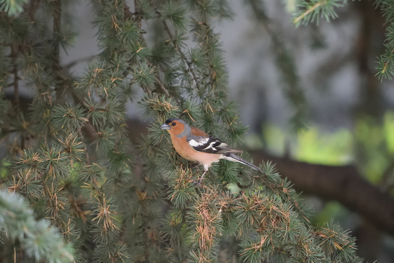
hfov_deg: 4.6
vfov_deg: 3.1
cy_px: 132
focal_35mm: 450
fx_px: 4925
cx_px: 197
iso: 4000
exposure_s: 1/500
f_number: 5.6
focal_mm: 300
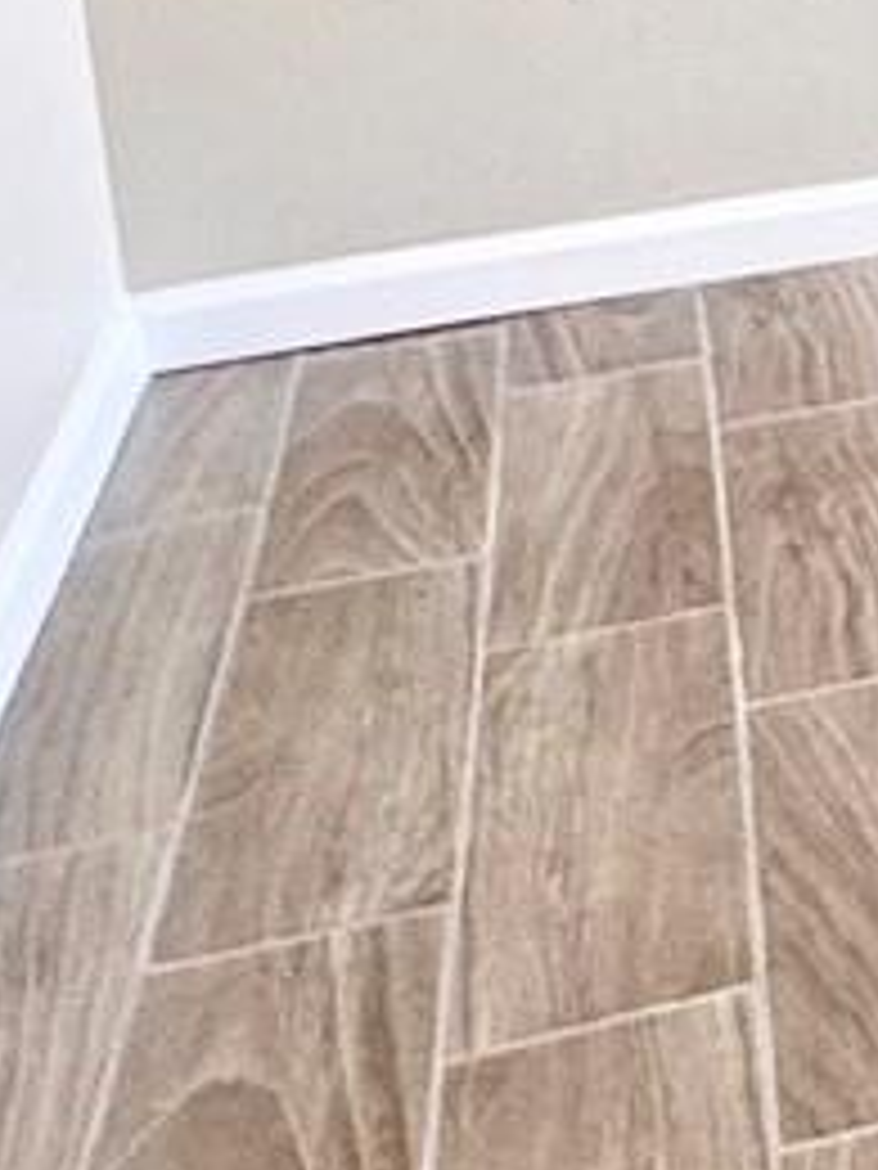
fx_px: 2908
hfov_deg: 14.2
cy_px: -356
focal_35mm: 86
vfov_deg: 20.7
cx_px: 1788
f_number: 2.2
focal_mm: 2.22
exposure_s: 1/60
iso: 200
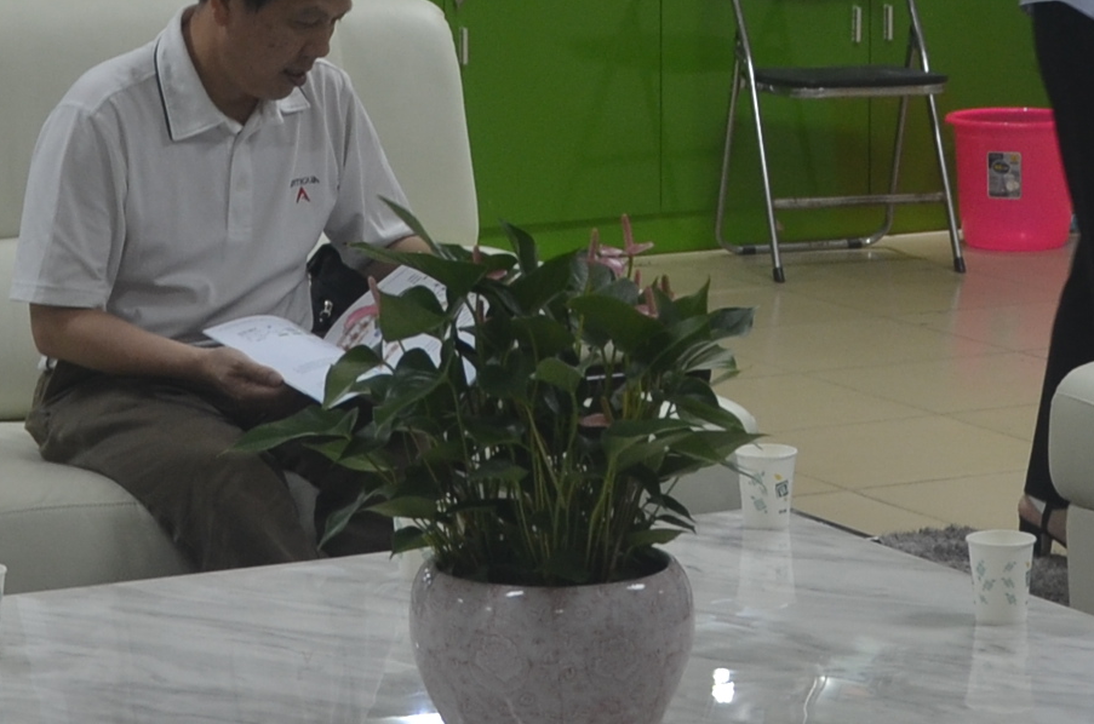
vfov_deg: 10.0
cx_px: 613
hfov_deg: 15.2
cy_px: 17
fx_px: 4094
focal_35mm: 135
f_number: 3.8
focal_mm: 22
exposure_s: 1/25
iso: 320
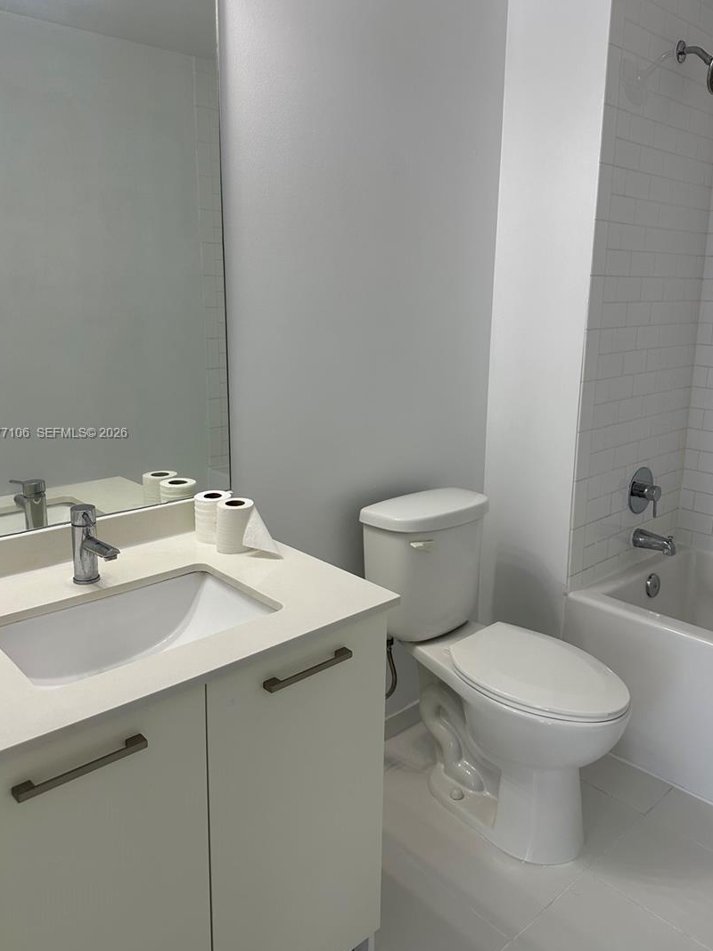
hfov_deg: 51.3
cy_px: 434
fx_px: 742
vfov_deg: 65.2
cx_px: 364
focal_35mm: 27
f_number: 1.78
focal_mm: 6.86
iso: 80
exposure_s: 1/121
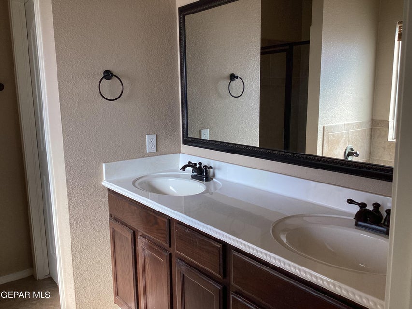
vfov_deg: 45.5
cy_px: 154
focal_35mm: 31
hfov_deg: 58.3
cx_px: 206
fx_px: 369
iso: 25
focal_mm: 3.3
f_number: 2.4
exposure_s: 1/235
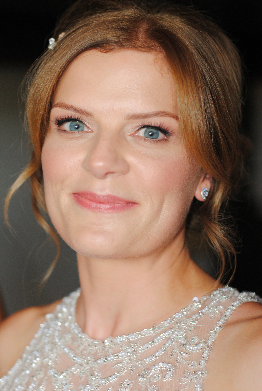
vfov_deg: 27.0
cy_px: 196
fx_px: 816
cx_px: 131
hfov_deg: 18.2
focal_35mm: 75
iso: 200
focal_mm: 50
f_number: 2.8
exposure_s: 1/60
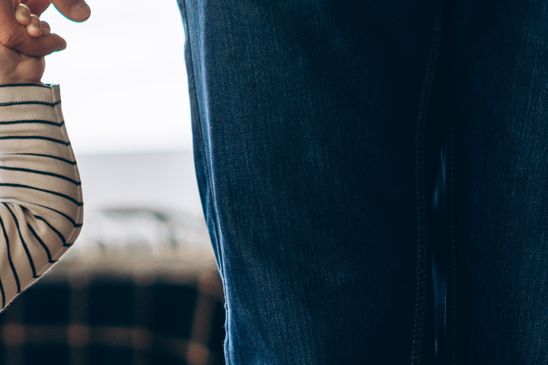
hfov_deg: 14.3
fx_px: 2116
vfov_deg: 9.9
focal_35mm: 139
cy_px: 223
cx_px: -92
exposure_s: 1/1600
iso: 400
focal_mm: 50
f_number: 2
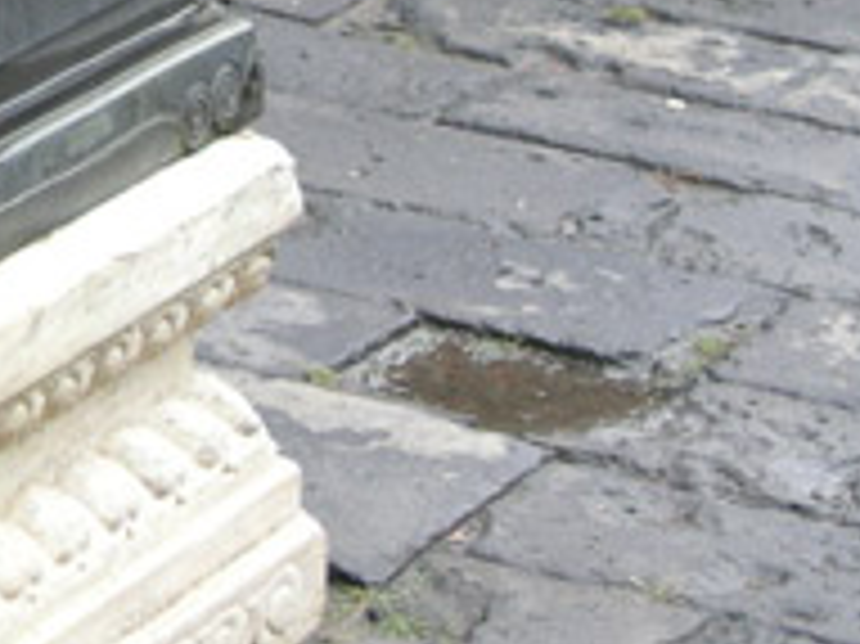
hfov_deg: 8.7
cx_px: -356
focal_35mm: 224
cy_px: -189
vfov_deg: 6.6
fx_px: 5562
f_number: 3.9
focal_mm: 15.7
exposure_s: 1/52.1
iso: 158
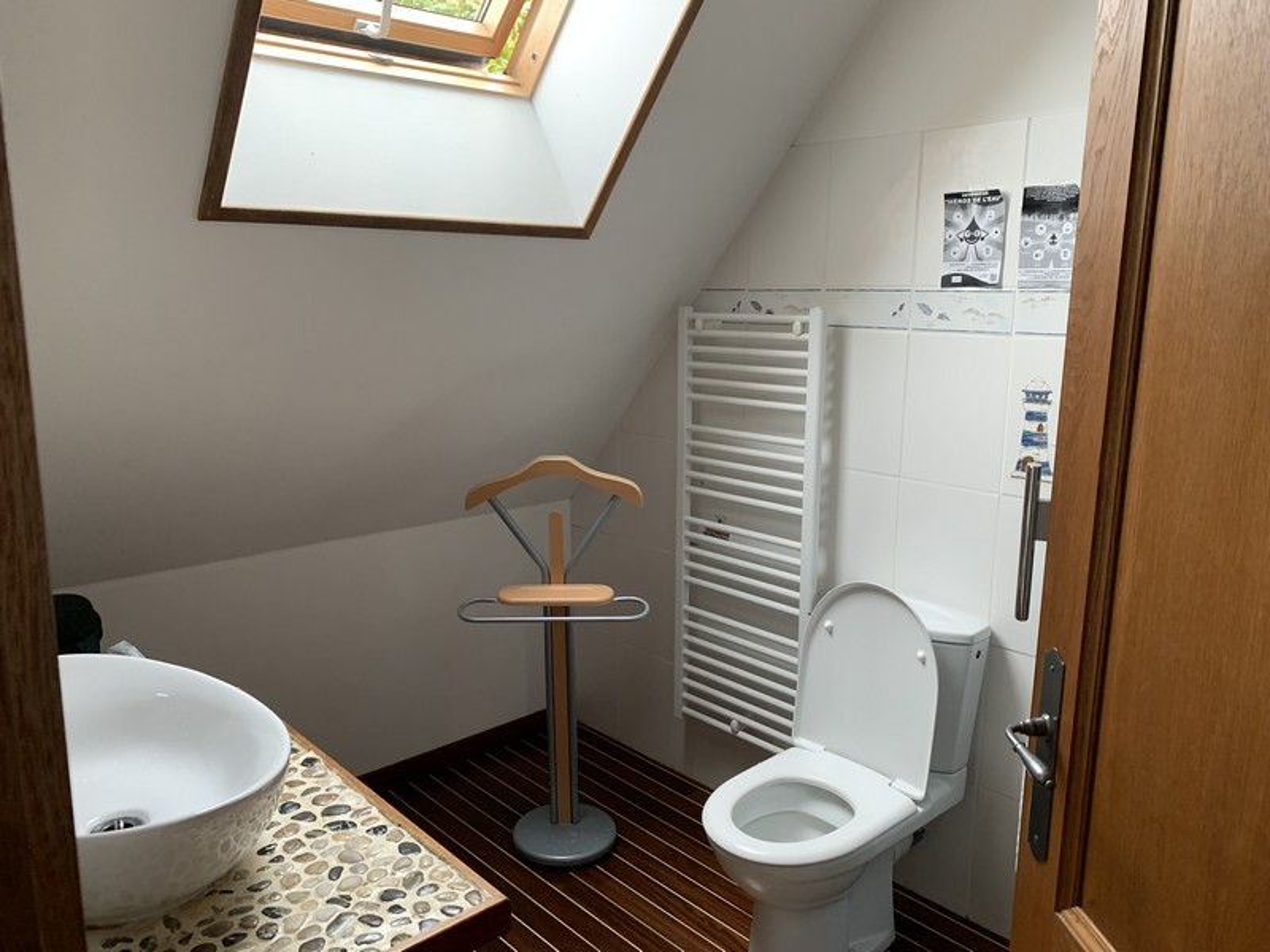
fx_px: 954
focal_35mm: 26
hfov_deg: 67.3
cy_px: 476
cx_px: 635
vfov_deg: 53.1
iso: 160
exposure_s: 1/60
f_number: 1.8
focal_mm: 4.25
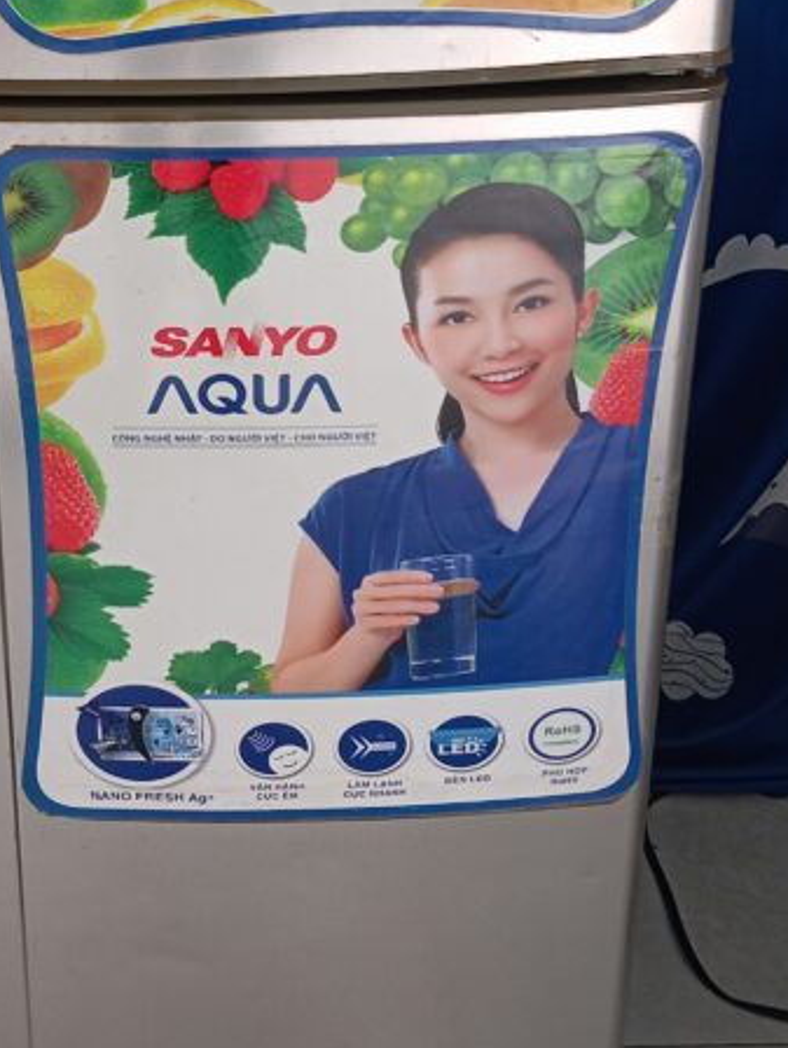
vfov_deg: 29.5
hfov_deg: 22.6
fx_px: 1939
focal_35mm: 64
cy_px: 194
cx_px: 141
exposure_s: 1/50
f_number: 1.8
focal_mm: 4.22
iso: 228
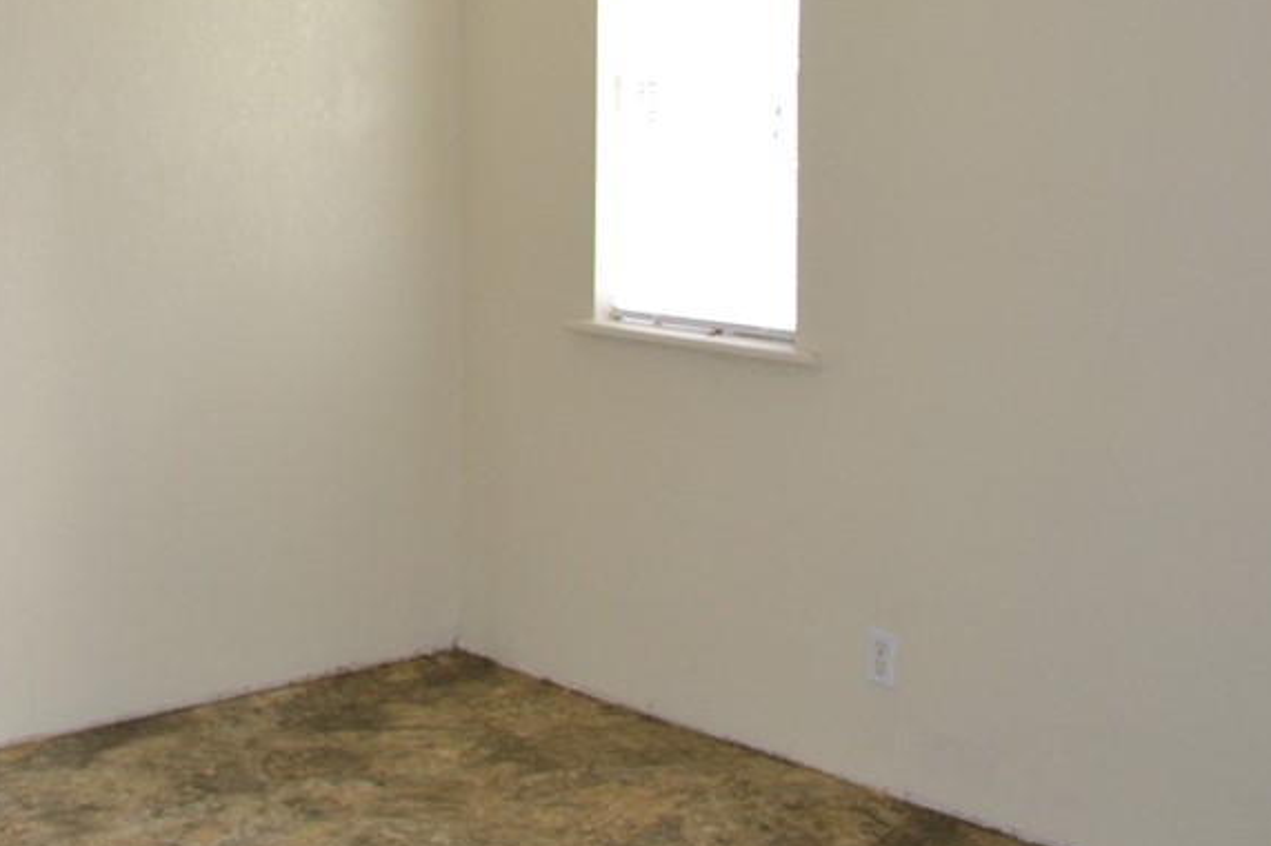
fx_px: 2012
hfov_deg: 34.6
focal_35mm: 57
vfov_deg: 23.5
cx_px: 376
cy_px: 222
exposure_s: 1/60
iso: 1100
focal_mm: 20
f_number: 3.8
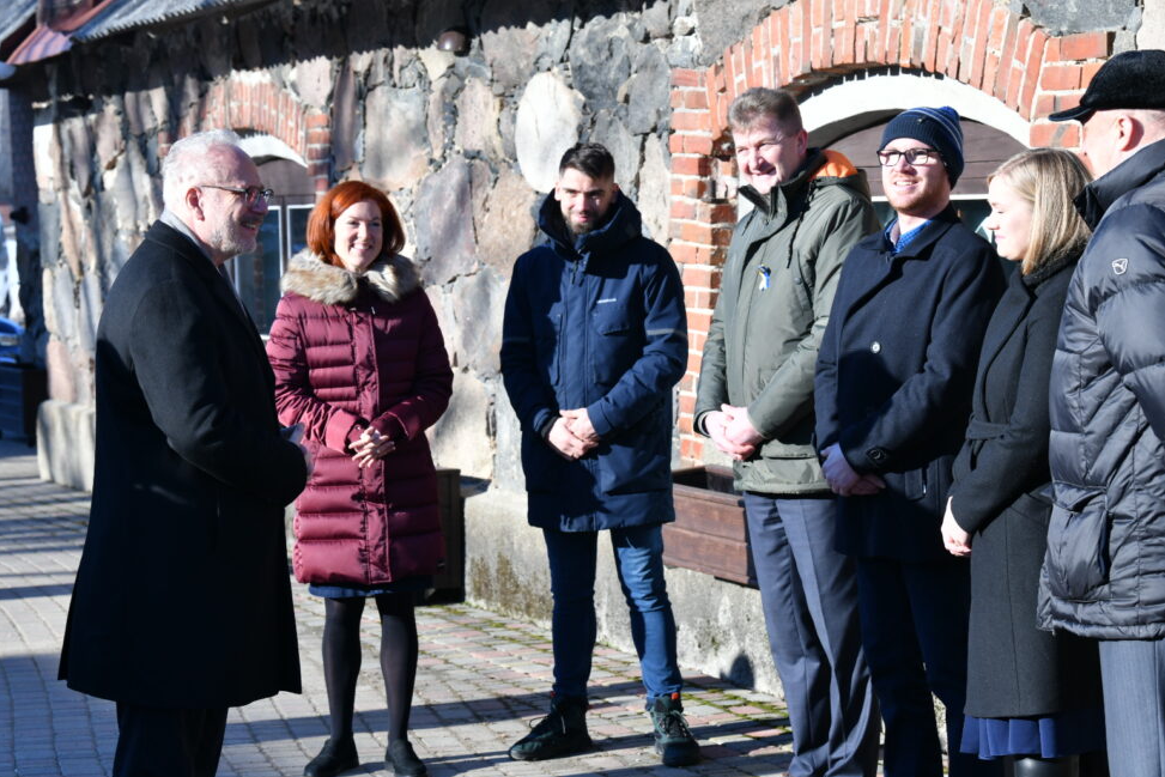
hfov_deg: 20.4
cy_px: 390
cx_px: 589
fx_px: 3236
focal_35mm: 100
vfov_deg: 13.7
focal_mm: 95
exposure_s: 1/500
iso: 400
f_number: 8
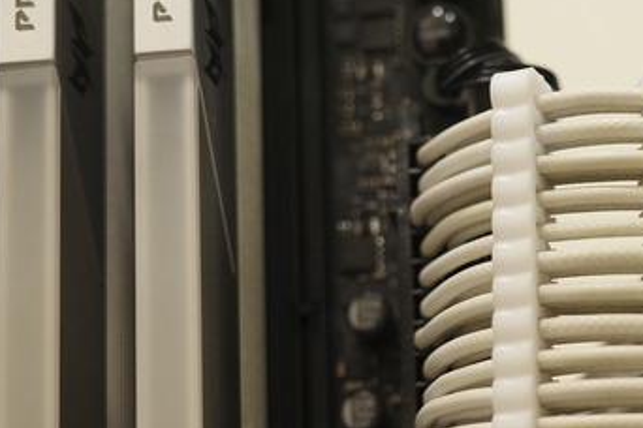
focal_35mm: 114
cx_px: 517
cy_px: 265
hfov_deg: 17.8
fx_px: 2036
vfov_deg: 12.0
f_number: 2.8
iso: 320
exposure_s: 1/40
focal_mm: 26
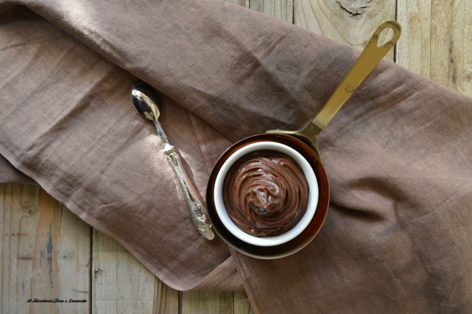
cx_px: 236
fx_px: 472
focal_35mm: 36
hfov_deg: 53.2
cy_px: 157
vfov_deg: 36.8
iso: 200
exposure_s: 1/13
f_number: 5.6
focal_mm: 24
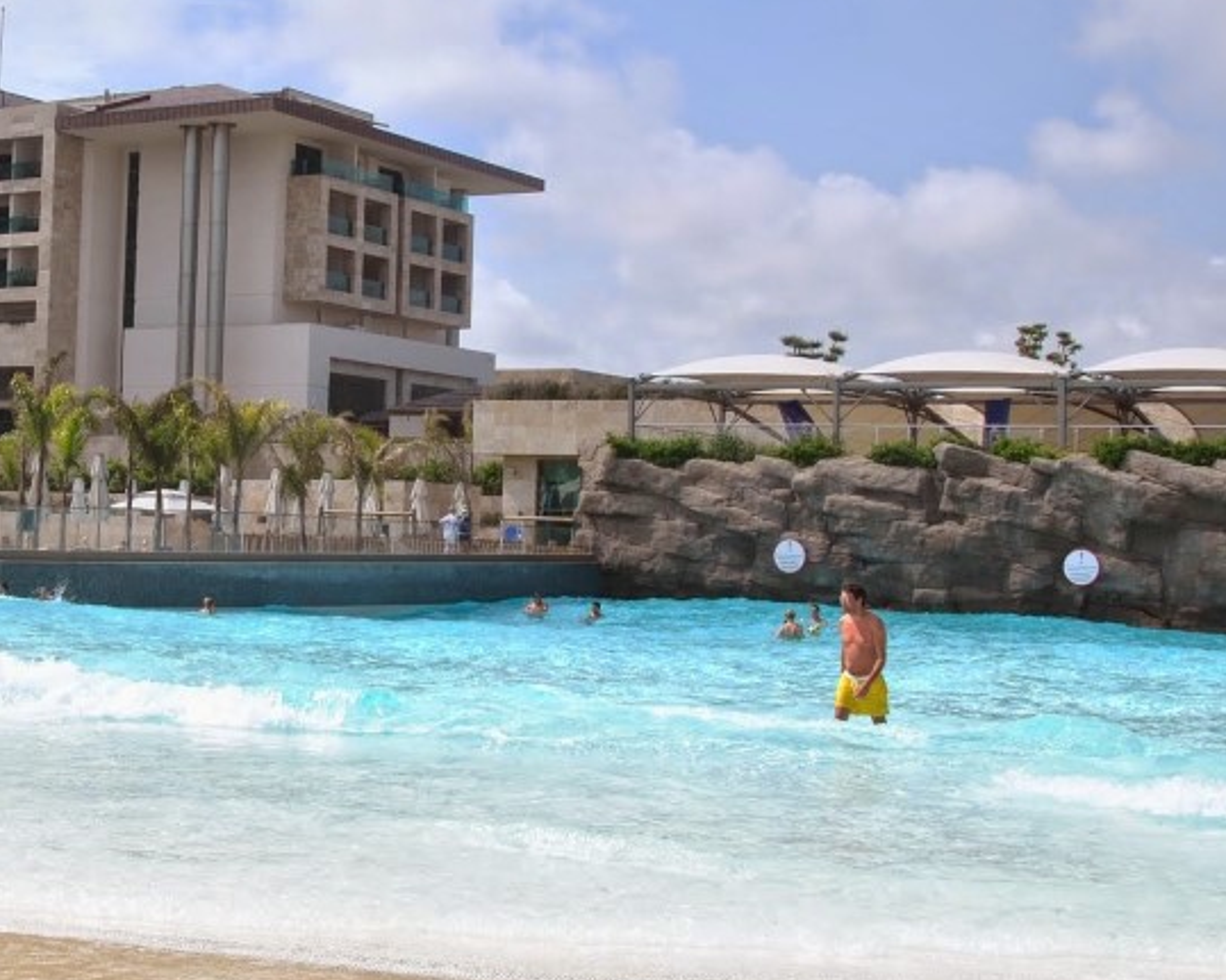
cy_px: 409
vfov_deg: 25.3
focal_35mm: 60
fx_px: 2177
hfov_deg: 31.0
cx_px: 320
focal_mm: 20
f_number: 9
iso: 100
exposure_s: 1/320
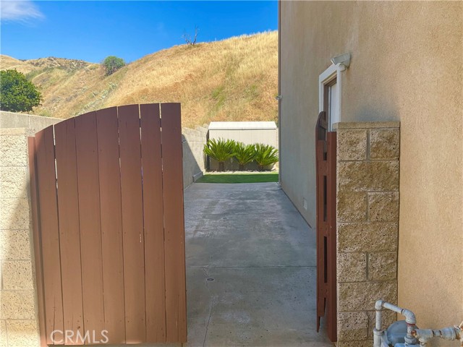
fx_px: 388
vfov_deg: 48.2
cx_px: 232
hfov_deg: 61.7
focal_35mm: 29
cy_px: 174
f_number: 1.8
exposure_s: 1/978
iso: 16
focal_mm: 3
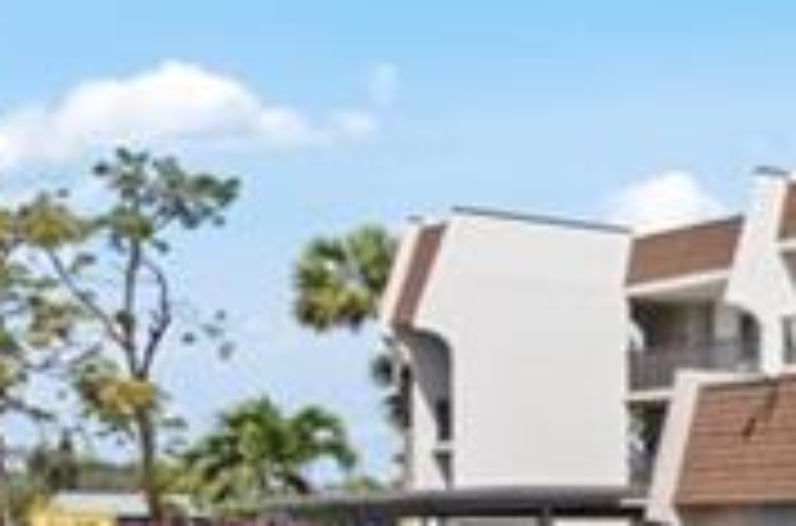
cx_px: 2096
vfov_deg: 15.2
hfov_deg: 13.4
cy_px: 582
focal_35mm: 87
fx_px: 1919
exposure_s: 1/250
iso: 200
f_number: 11
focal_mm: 15
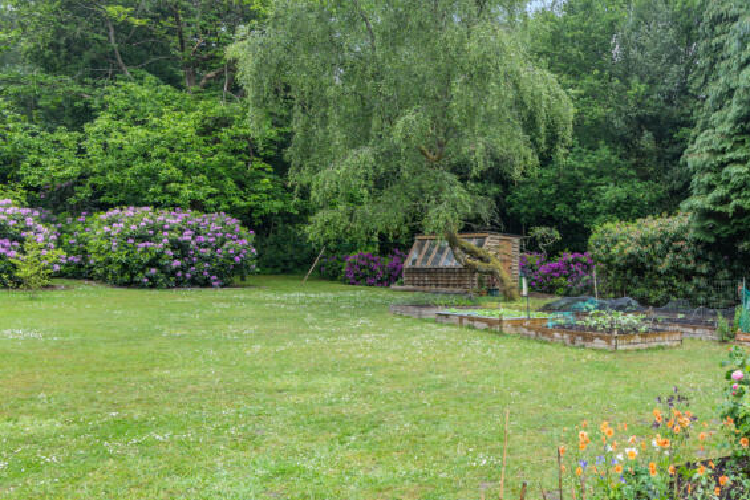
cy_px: 315
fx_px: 604
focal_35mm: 29
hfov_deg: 59.0
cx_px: 595
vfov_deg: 44.6
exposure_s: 1/13
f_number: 8
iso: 100
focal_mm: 16
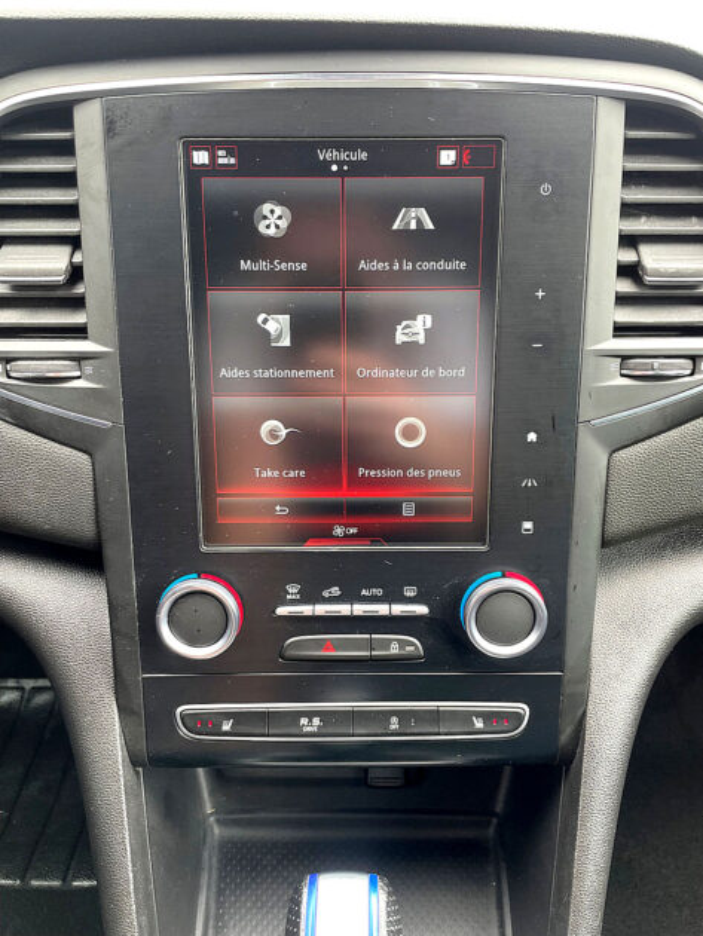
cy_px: 468
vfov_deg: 67.3
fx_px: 704
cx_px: 352
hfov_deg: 53.1
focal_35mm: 26
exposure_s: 1/99
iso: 80
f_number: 1.6
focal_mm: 4.2
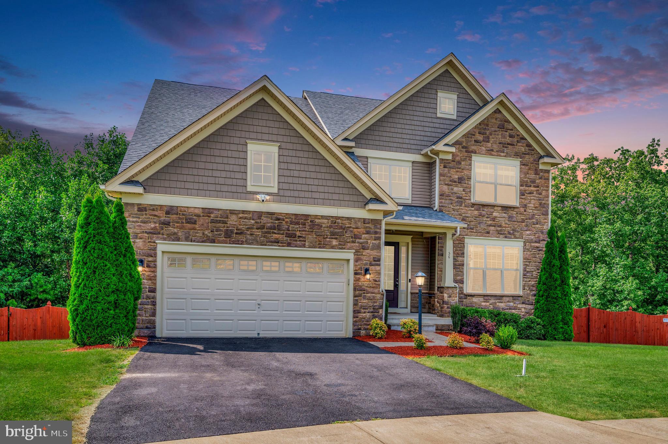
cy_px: 222
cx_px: 334
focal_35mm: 24
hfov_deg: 73.8
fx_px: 445
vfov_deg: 53.1
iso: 100
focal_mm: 24
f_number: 6.3
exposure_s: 1/320
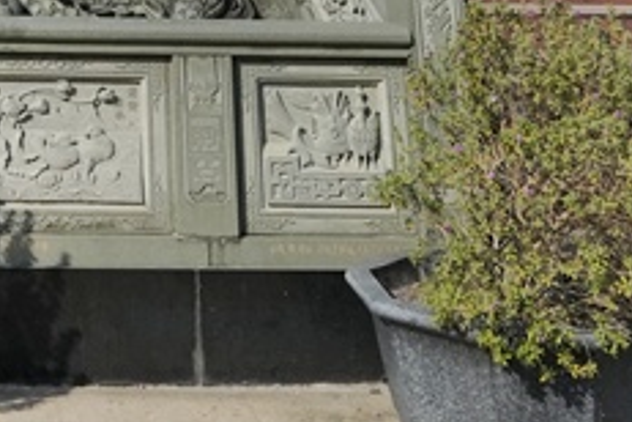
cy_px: -454
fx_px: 1088
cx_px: -30
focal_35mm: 62
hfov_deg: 29.7
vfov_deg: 16.2
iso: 2000
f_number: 11
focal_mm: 14
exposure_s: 1/4000
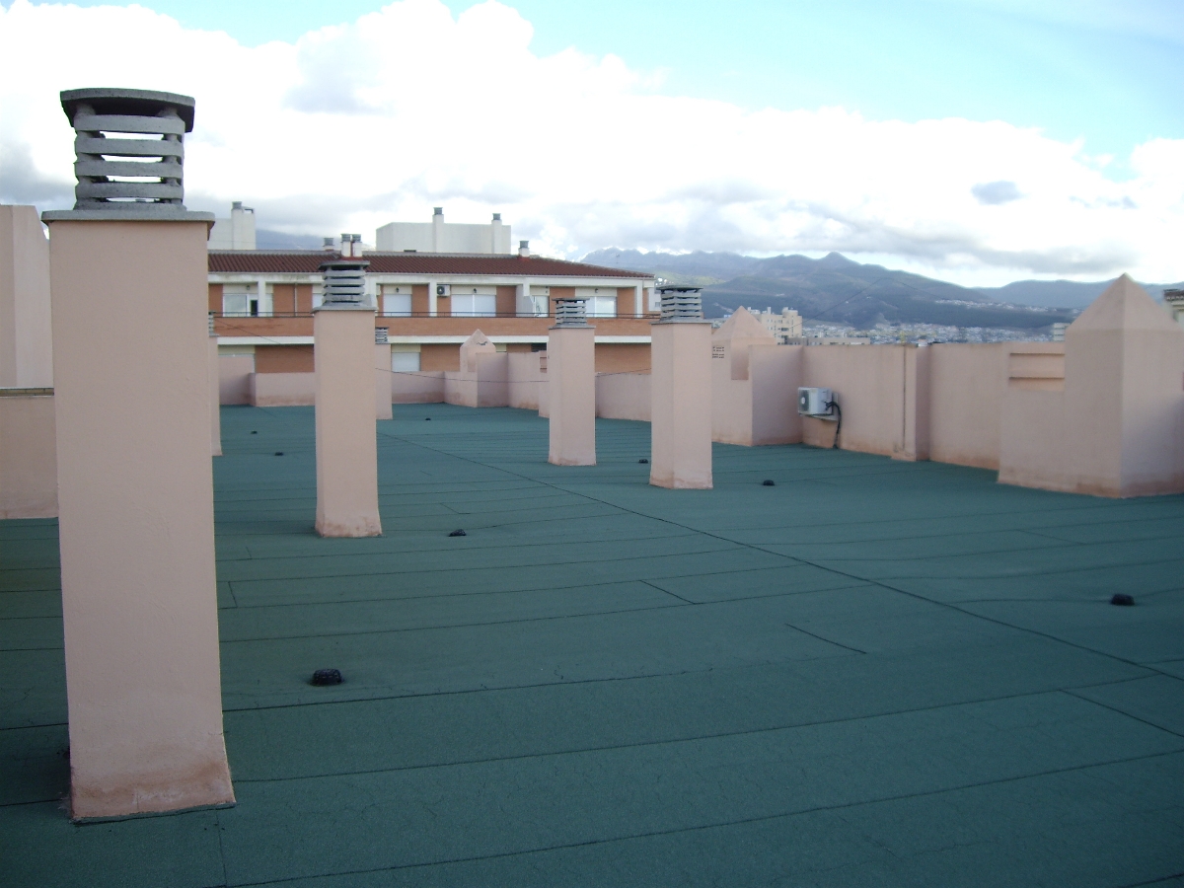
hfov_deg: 49.0
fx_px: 1300
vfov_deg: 37.7
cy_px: 444
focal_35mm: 38
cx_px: 592
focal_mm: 6.2
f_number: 2.7
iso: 50
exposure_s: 1/200
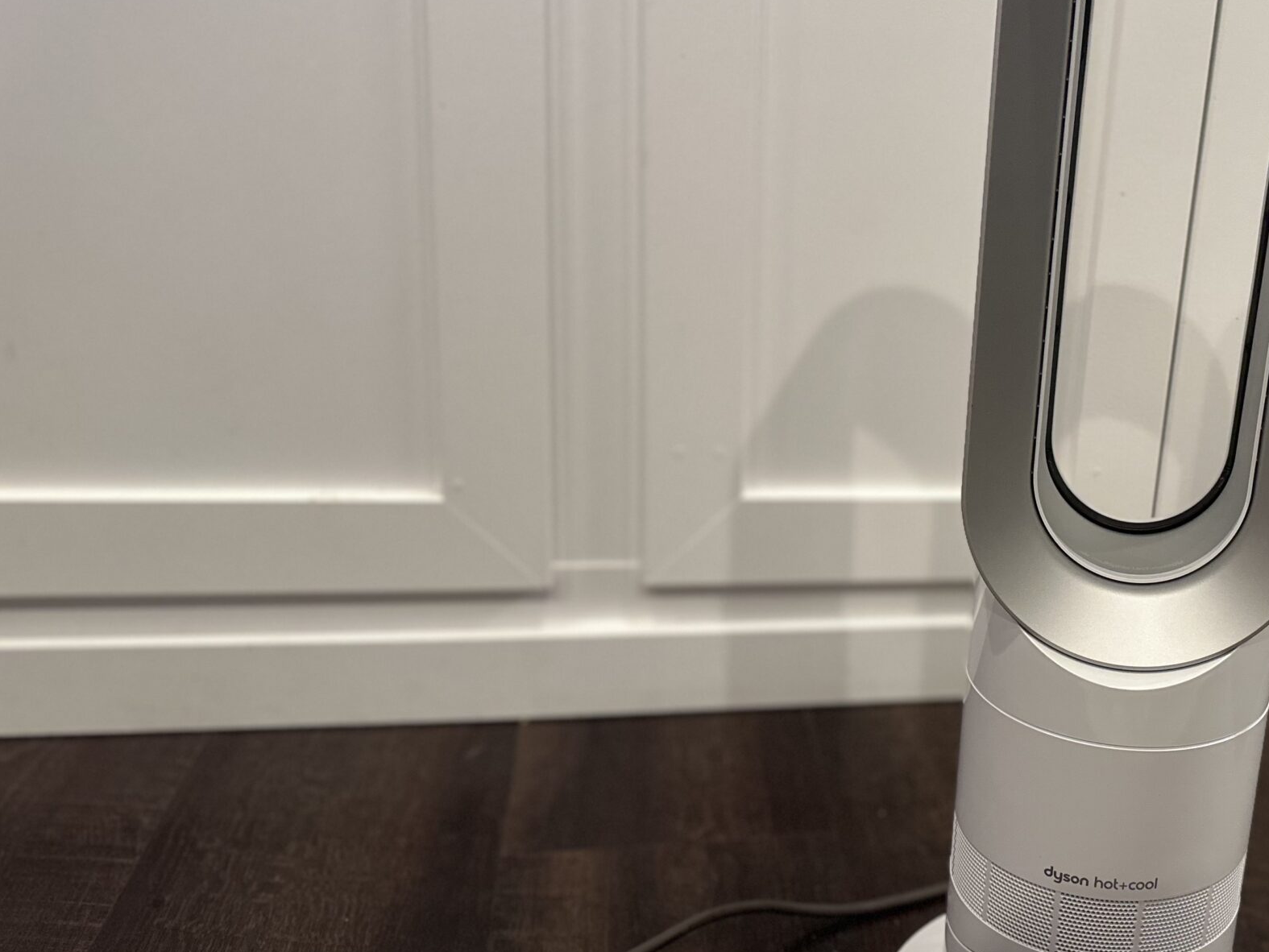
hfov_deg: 45.3
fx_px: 1430
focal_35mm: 39
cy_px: 480
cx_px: 1030
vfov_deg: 36.8
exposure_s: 1/60
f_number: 1.78
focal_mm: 6.86
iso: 400
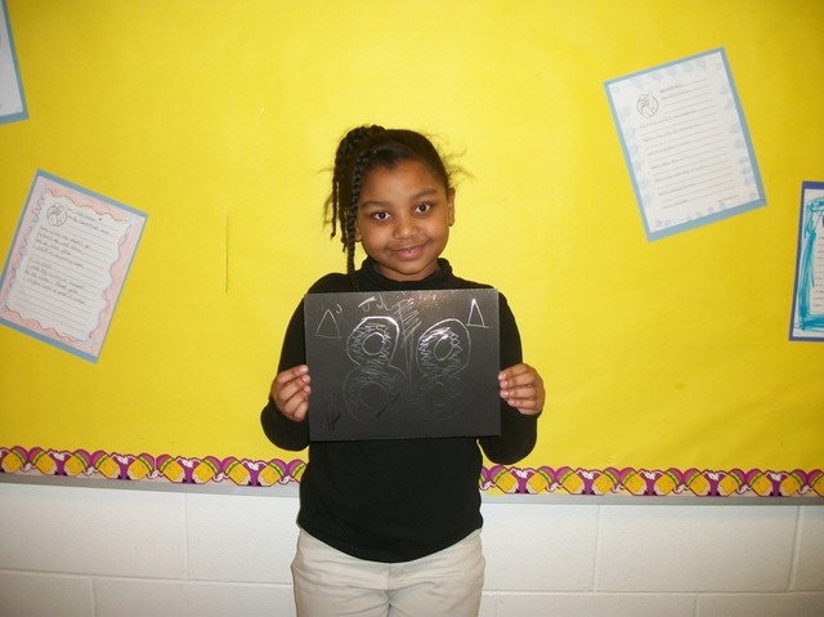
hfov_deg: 56.9
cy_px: 308
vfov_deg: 44.1
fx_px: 761
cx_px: 412
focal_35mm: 32
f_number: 2.9
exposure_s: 1/30
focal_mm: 5.7
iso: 80
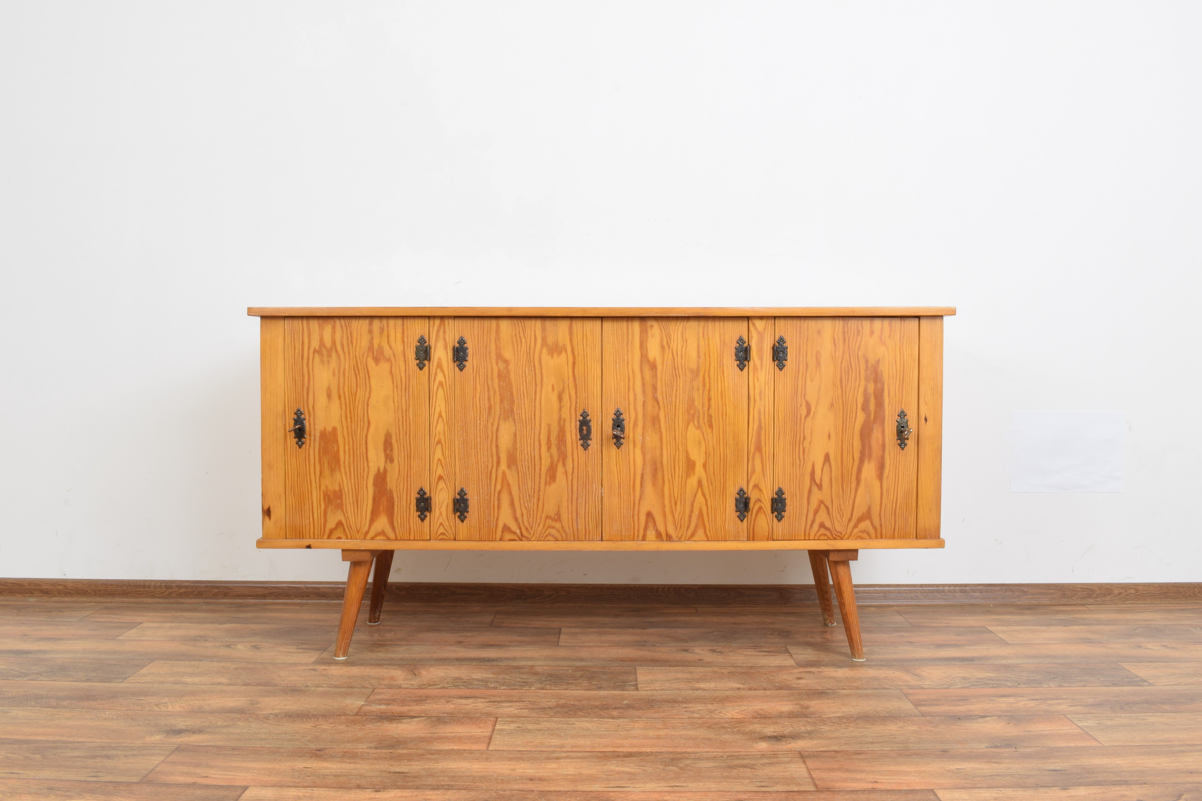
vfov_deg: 40.0
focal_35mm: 33
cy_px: 400
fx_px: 1102
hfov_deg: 57.2
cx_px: 601
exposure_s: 4
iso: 100
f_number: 25
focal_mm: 22
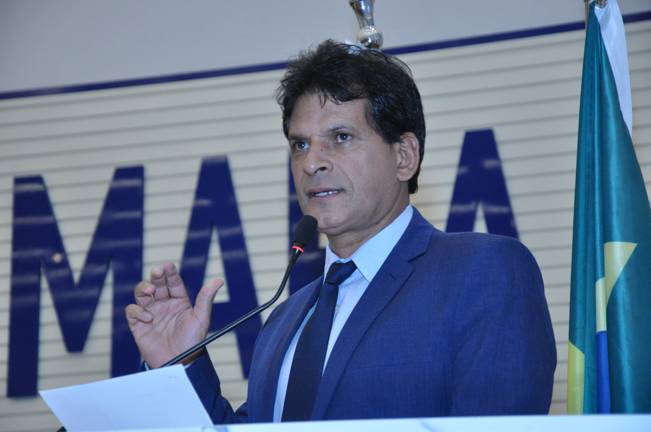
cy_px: 216
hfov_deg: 17.1
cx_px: 326
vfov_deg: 11.4
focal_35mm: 120
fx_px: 2167
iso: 1600
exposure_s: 1/100
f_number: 5.3
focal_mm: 80
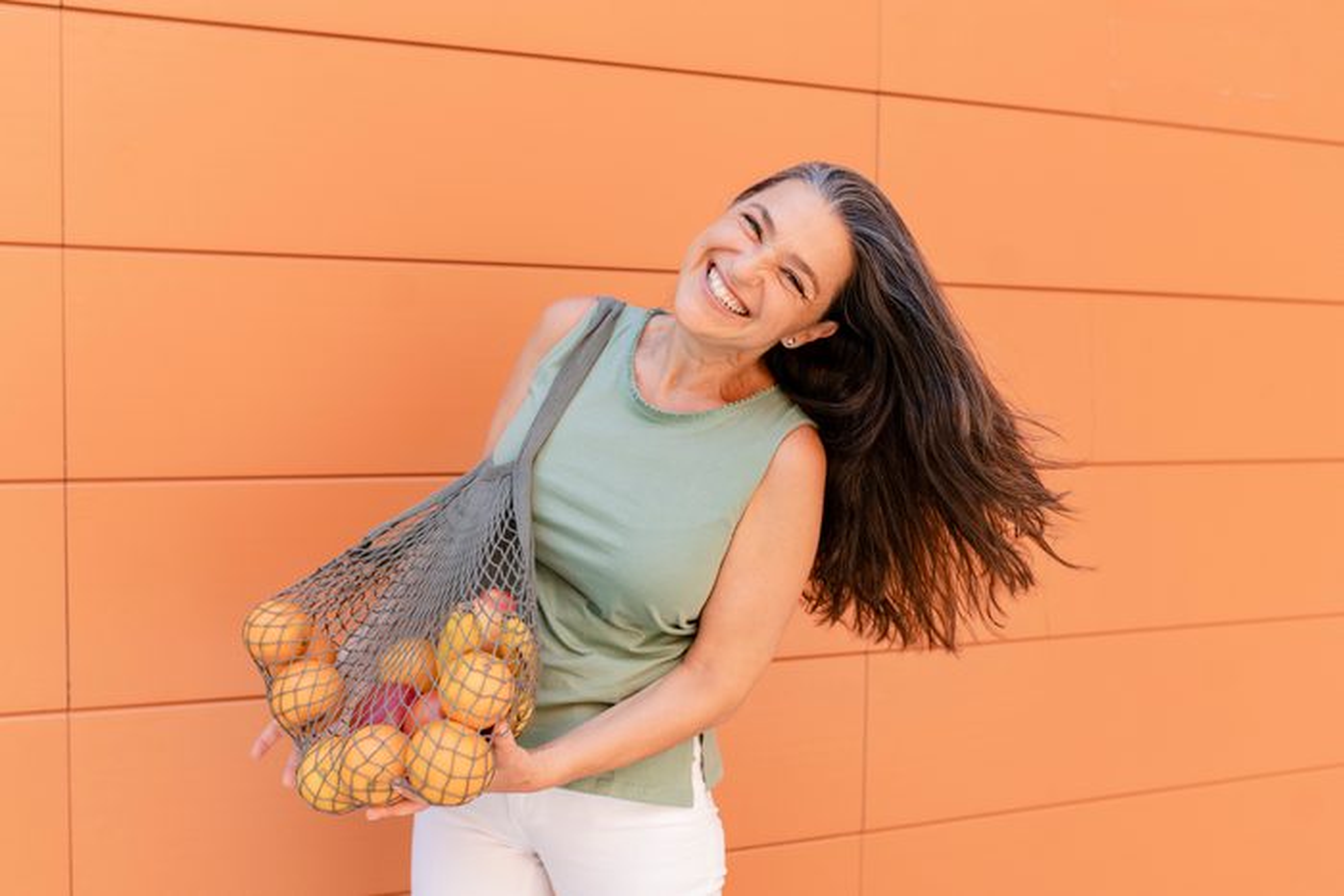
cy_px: 448
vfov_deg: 37.9
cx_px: 672
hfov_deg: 54.4
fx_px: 1307
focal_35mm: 35
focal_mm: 35
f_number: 2.8
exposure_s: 1/1000
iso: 500
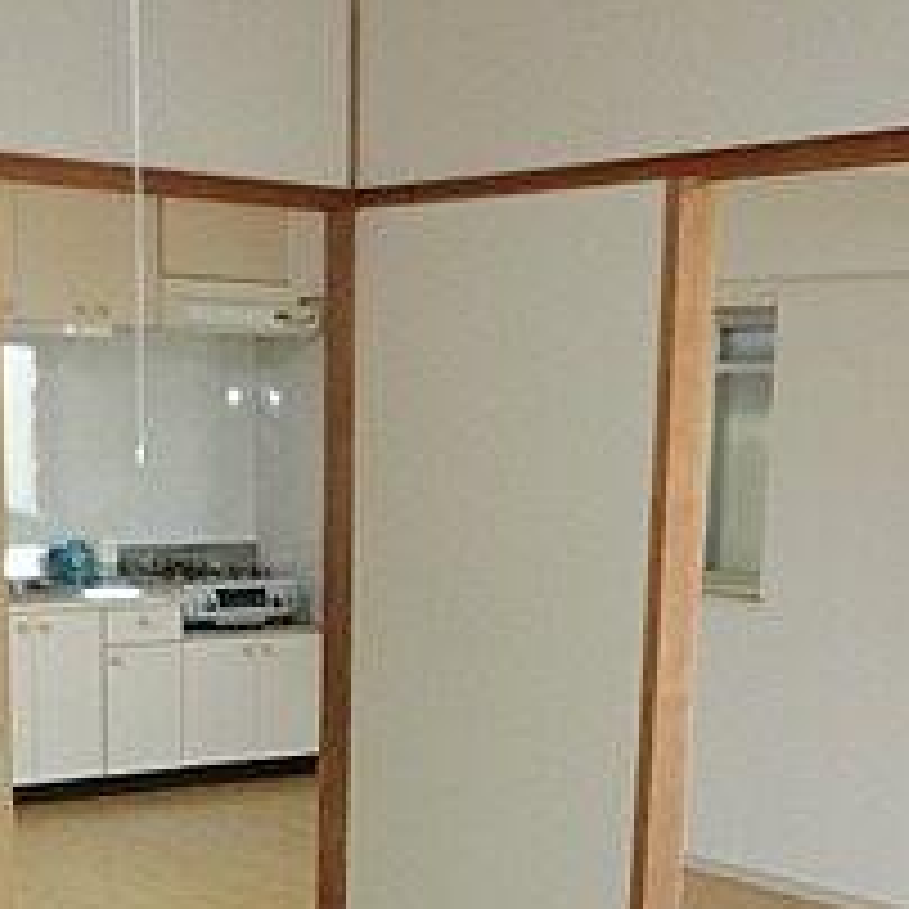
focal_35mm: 70
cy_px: 994
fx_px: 2080
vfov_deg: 23.2
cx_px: 423
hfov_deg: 24.7
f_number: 3.5
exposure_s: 1/60
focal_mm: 4.5
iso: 400
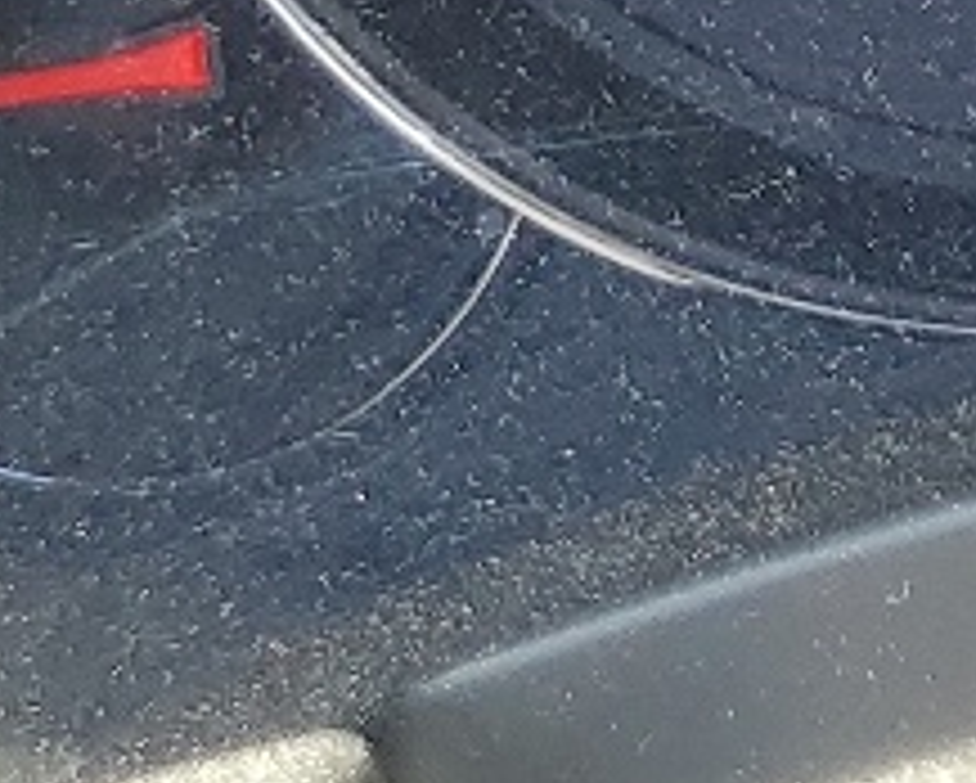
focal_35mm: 187
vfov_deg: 7.7
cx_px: 2424
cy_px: -1040
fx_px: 5407
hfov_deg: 9.2
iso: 52
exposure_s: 1/120
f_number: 1.5
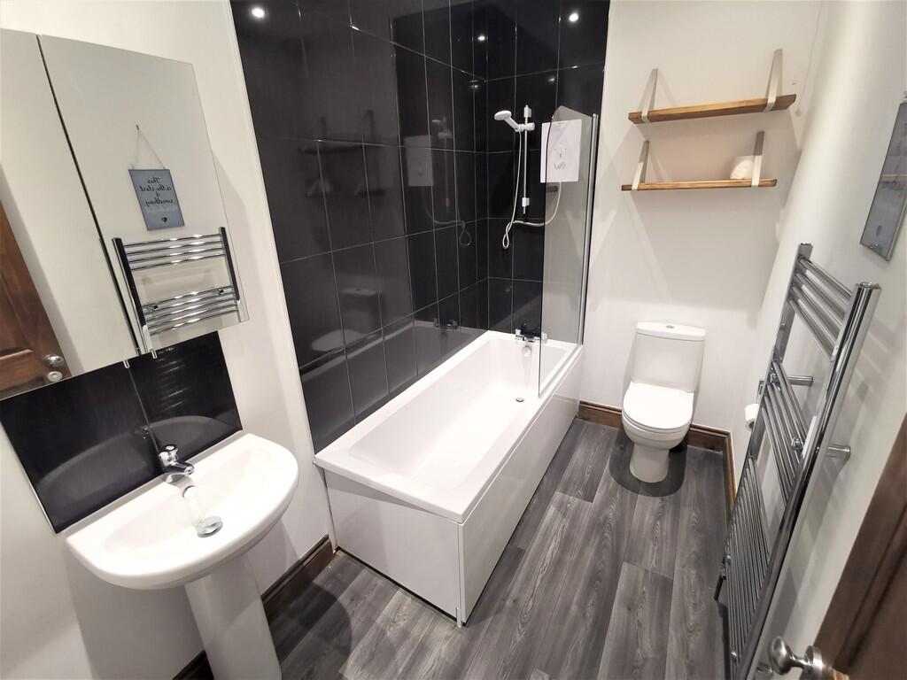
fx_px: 419
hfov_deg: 94.5
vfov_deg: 78.1
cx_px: 454
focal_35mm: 16
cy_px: 340
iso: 500
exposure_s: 1/33.3
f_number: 2.2
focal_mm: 3.95
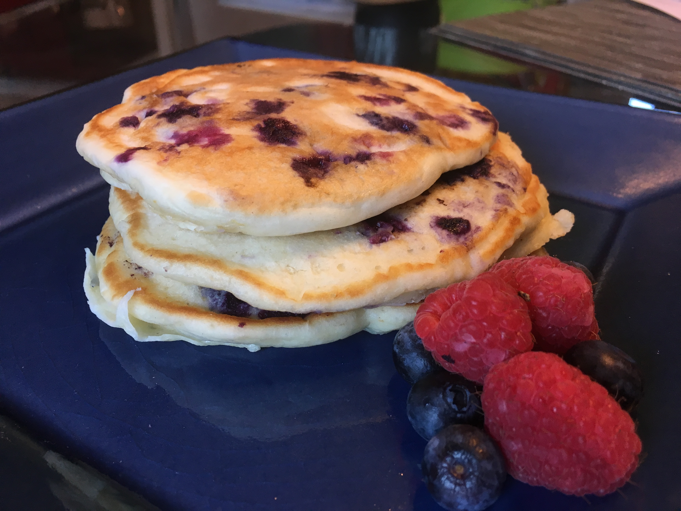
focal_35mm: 29
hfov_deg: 61.7
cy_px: 256
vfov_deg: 48.2
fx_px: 571
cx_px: 340
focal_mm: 4.15
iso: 32
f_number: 2.2
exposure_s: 1/30
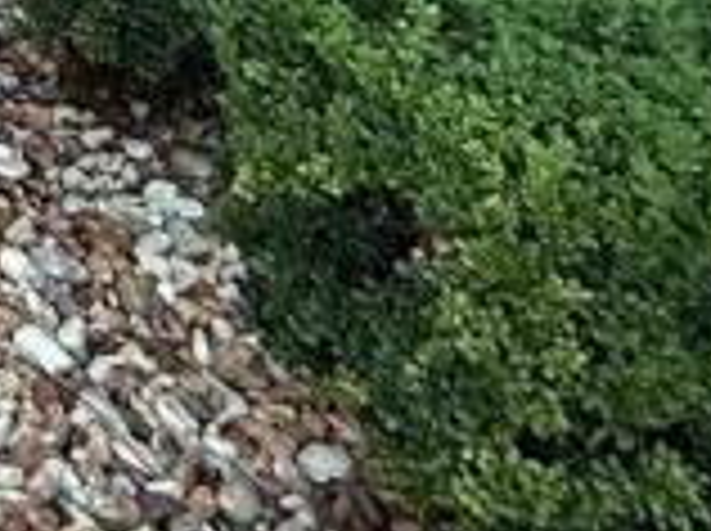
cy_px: -945
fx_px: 1866
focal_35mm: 91
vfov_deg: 11.5
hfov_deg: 15.8
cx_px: -806
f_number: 2.2
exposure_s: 1/99
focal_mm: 2.22
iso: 64
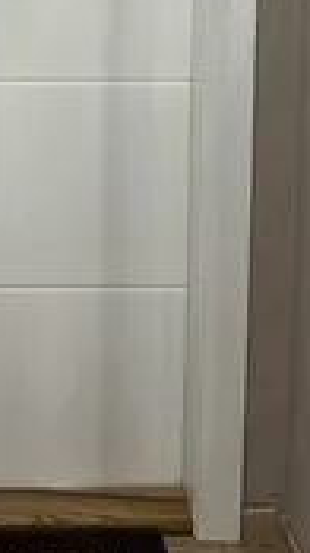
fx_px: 997
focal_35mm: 68
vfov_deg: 28.9
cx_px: 24
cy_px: -9
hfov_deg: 17.4
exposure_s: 1/50
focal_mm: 5.7
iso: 125
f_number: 1.5
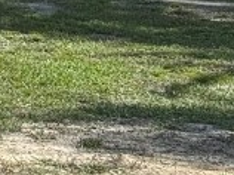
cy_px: -219
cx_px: -421
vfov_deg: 4.7
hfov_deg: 6.0
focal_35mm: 312
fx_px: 2106
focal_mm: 6.76
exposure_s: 1/2513
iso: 64
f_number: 1.78
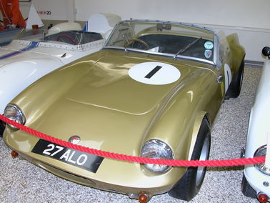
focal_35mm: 37
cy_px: 96
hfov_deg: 50.1
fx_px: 289
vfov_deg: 38.7
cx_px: 132
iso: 100
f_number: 2.8
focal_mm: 8.9
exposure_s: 1/30
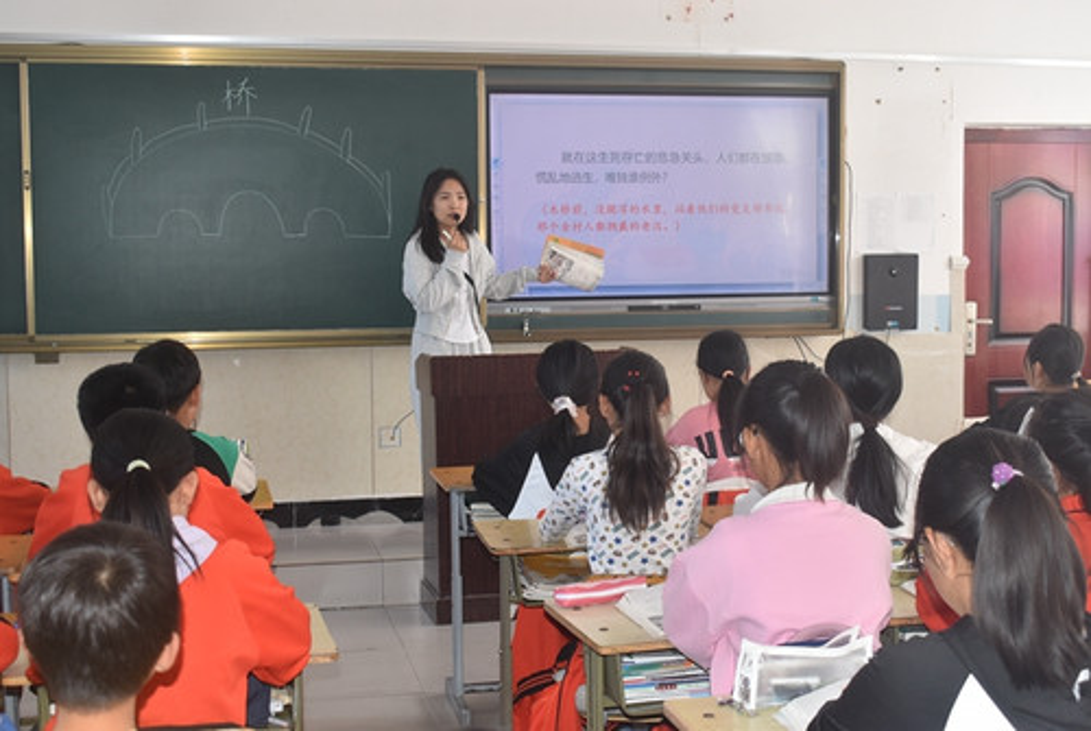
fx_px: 1548
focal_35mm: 51
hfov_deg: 38.8
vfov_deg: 26.6
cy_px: 366
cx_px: 546
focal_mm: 34
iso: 500
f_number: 5.6
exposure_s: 1/125
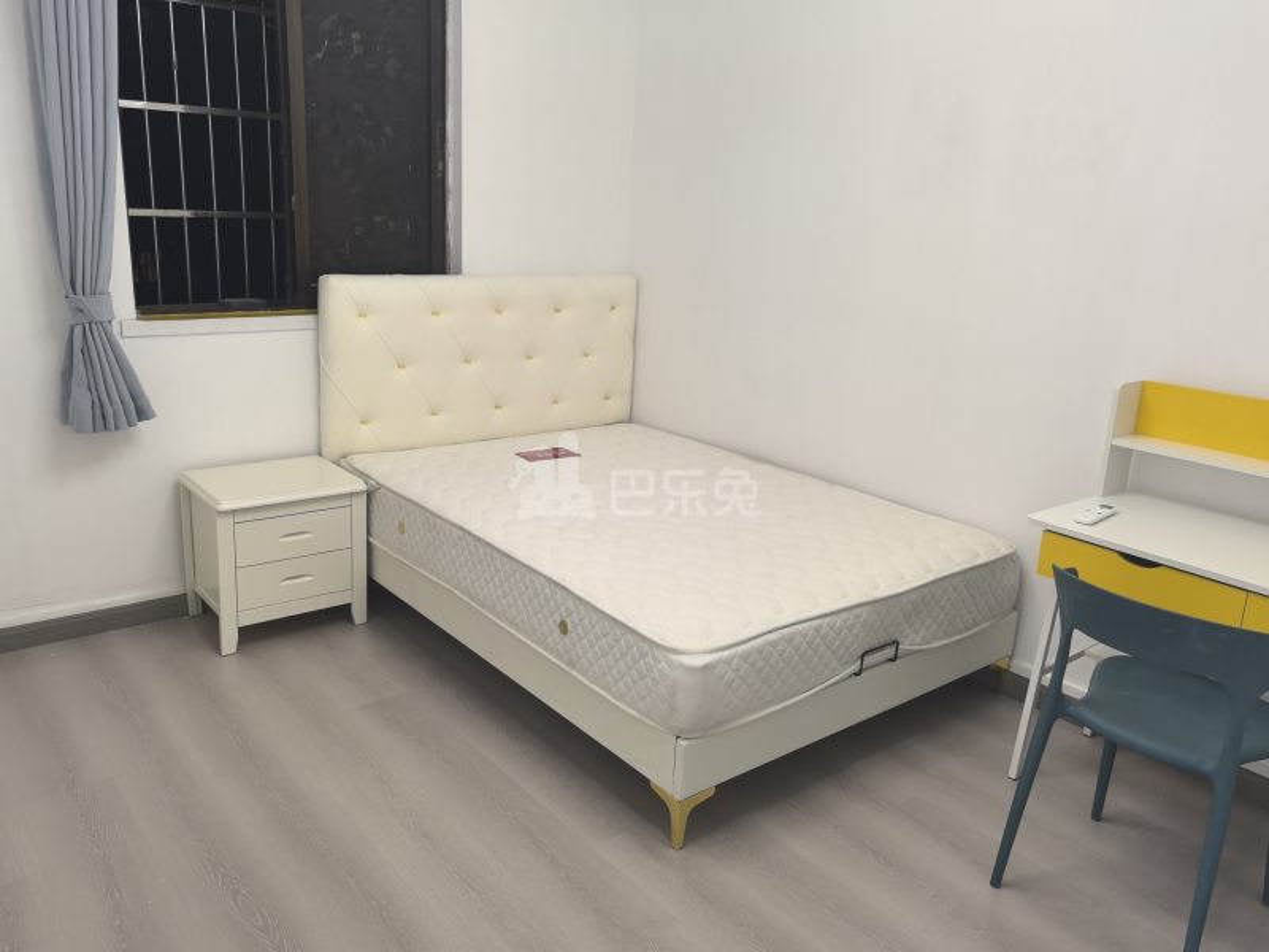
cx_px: 634
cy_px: 476
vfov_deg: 51.4
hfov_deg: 65.3
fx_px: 990
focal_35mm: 27
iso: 200
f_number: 1.6
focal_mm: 8.5
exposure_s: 1/100
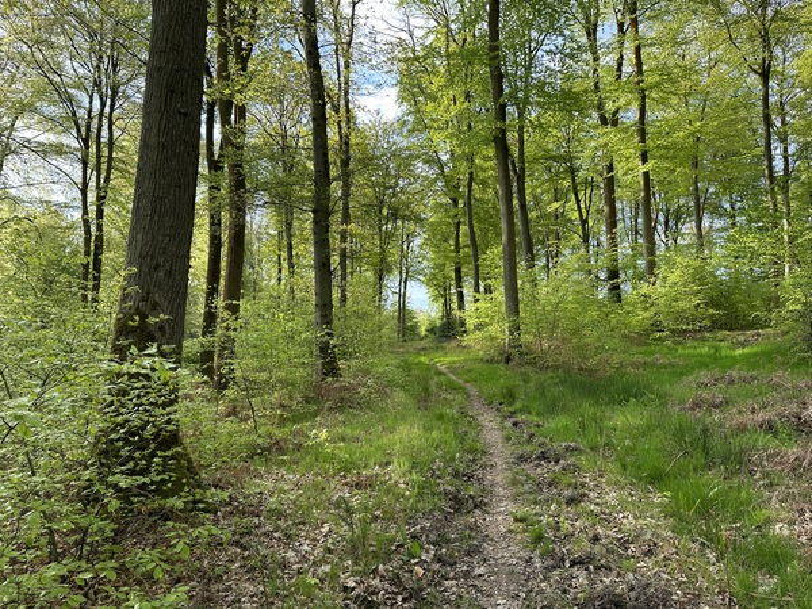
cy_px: 304
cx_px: 406
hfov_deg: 71.6
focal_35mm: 24
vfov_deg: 56.8
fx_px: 563
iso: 80
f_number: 1.78
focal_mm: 6.86
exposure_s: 1/564
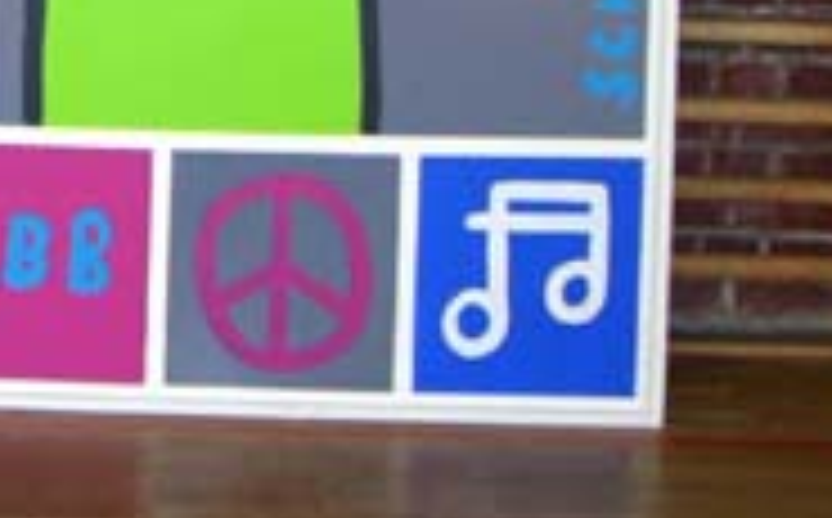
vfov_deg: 10.4
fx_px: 2717
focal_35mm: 120
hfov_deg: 16.8
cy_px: -322
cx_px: -103
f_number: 2.7
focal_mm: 6.2
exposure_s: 1/60
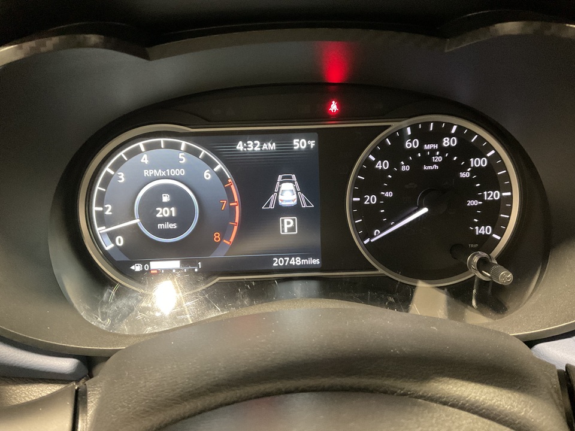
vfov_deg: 48.2
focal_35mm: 29
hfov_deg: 61.7
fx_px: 482
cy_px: 216
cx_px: 288
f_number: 1.8
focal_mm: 3
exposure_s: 1/30
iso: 500
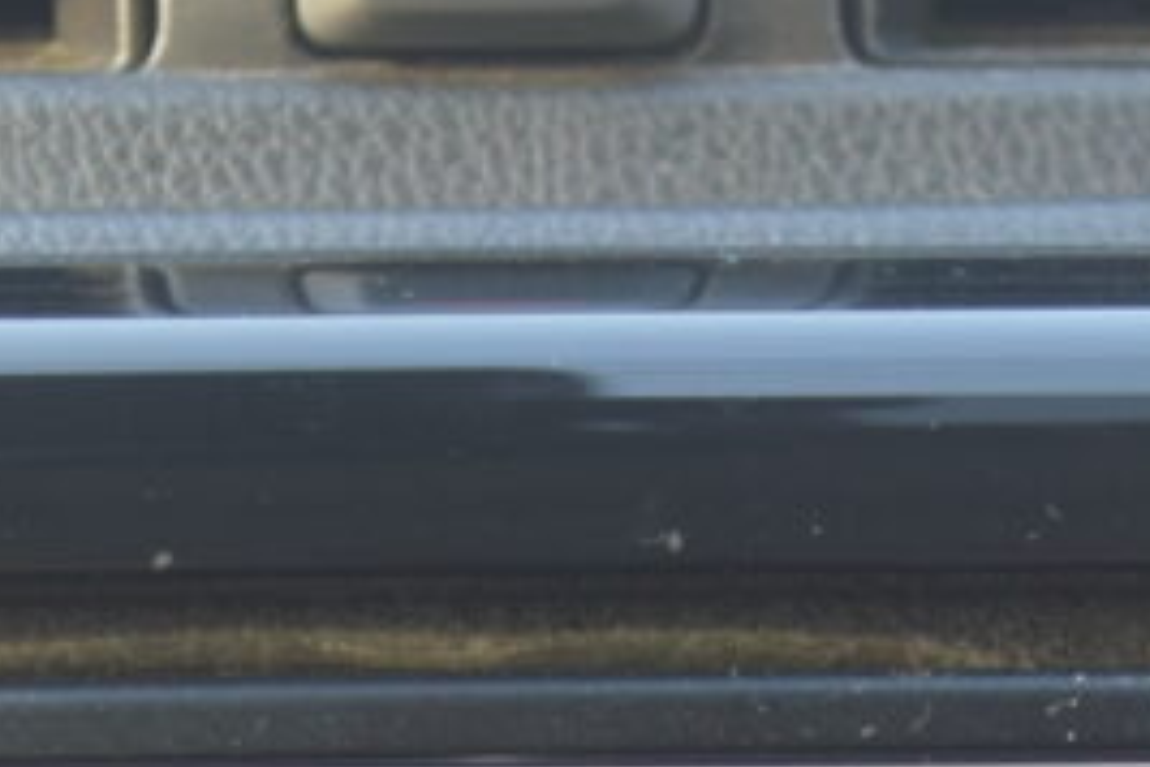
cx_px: 569
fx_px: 6197
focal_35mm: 194
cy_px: 1331
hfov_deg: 10.6
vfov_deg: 6.9
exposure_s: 1/60
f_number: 4.8
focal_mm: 32
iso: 640
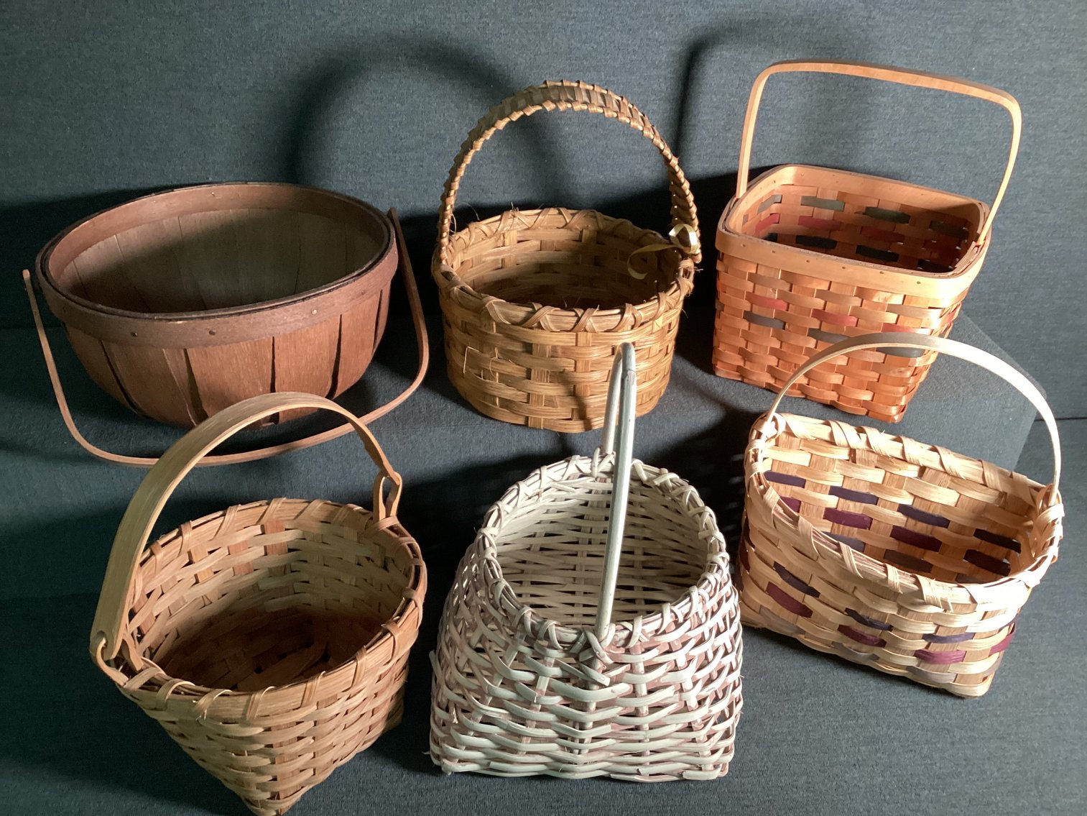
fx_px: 974
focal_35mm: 31
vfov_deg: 45.4
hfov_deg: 58.3
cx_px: 544
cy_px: 408
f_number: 2.4
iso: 250
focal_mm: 3.3
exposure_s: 1/40
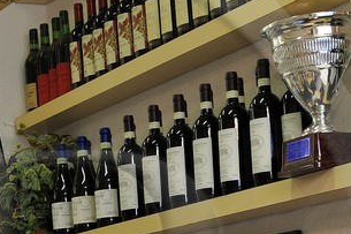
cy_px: 342
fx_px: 1228
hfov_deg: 15.7
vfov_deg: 10.5
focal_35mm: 126
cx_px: -58
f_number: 6.3
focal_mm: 24
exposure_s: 1/25
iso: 800
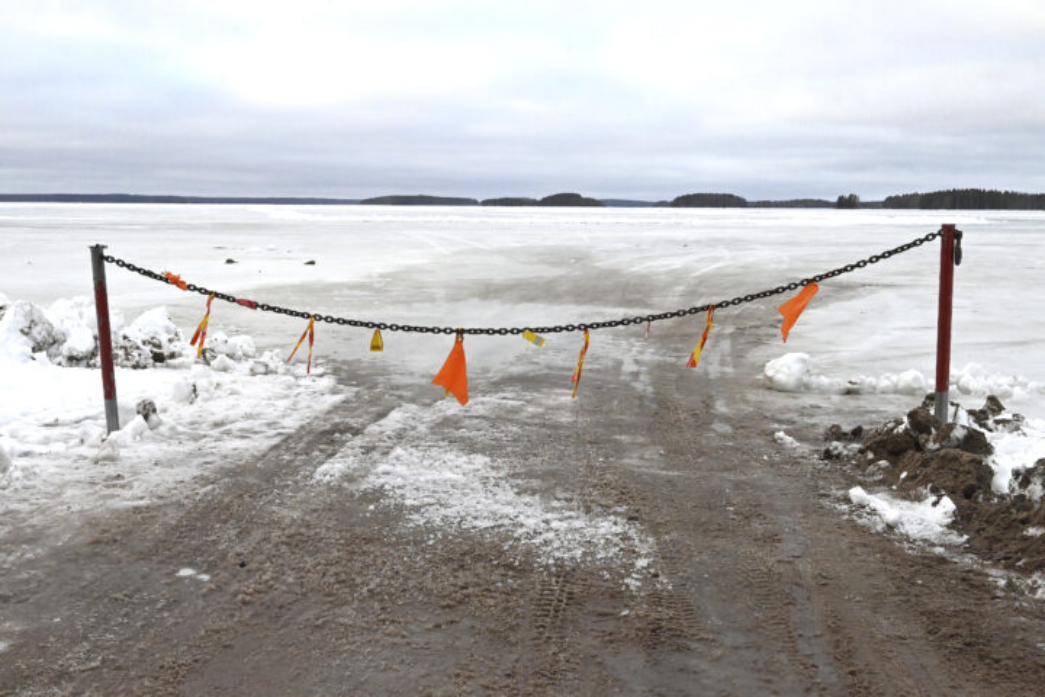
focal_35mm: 40
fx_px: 1161
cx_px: 522
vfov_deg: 33.4
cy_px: 348
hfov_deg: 48.5
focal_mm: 40
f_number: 16
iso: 5000
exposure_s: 1/1000
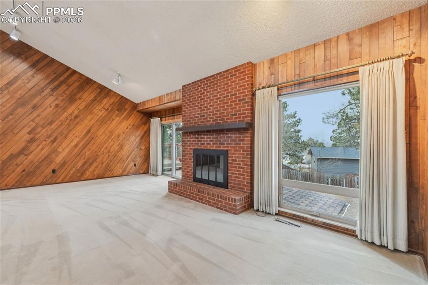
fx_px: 178
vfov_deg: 77.3
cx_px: 214
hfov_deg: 100.4
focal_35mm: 15
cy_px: 142
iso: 800
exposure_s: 1/5
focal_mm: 10
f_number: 8
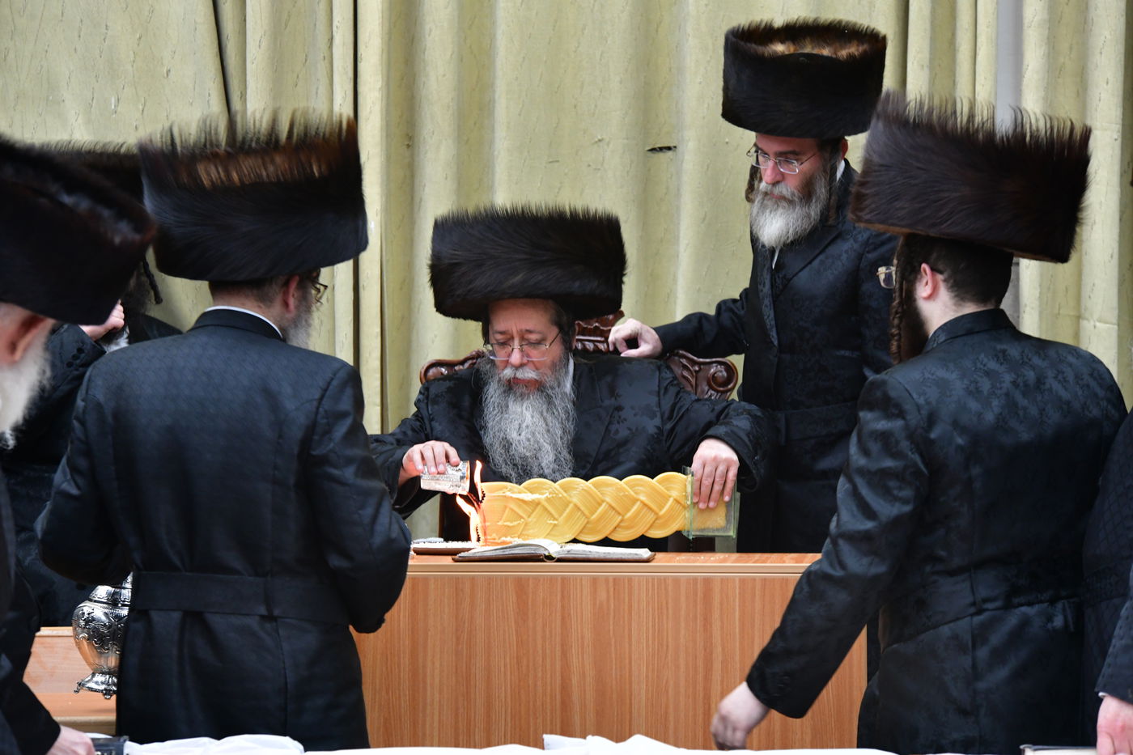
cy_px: 378
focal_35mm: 140
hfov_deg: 14.7
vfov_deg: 9.8
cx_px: 566
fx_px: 4405
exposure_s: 1/100
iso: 2500
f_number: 5.6
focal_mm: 140
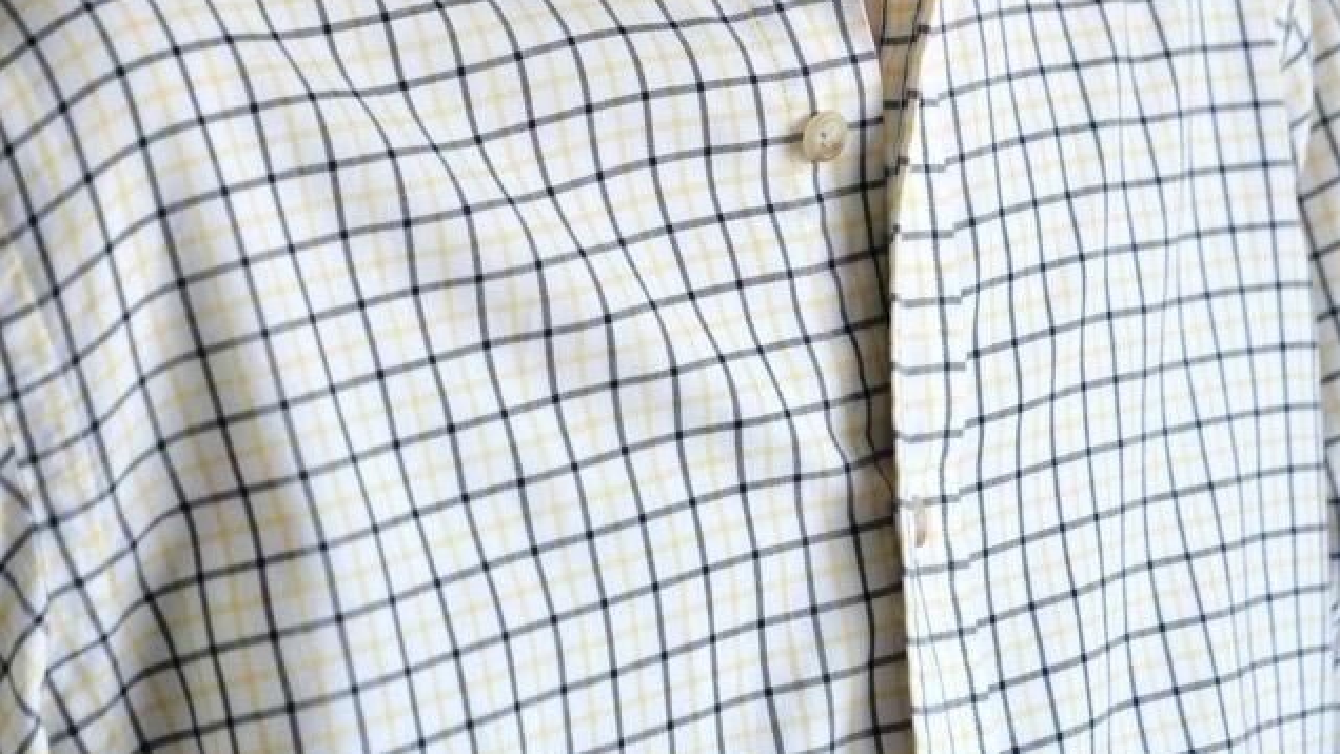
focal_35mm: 152
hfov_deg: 14.1
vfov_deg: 7.9
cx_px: 672
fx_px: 5402
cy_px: -104
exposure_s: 1/125
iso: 800
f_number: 4
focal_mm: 52
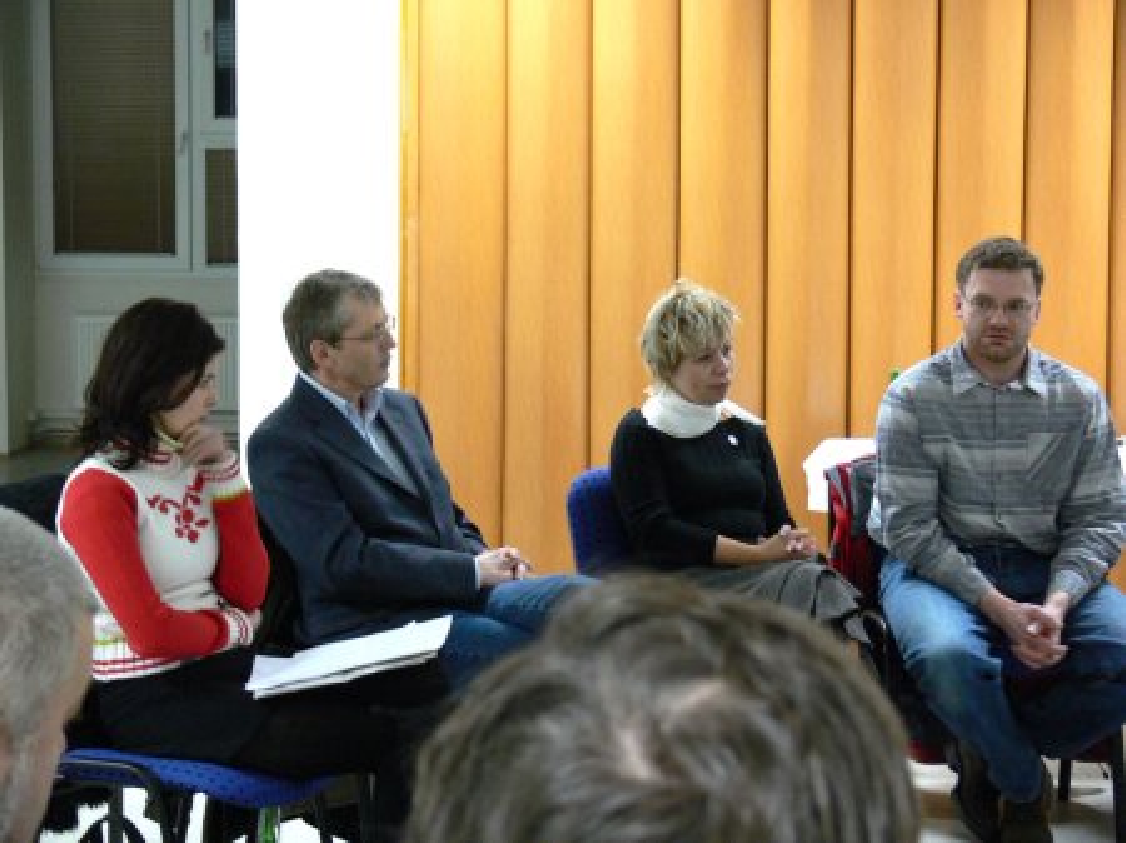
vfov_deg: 18.9
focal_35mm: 78
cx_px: 563
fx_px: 2536
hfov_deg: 25.0
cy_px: 422
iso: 200
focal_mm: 16.6
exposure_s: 1/8
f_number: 3.2
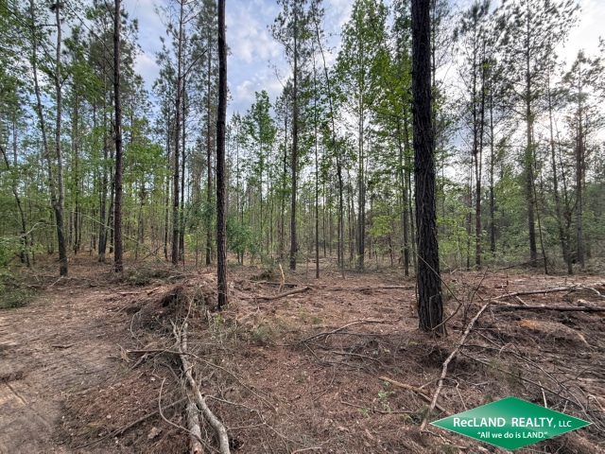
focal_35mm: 14
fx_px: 245
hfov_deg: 102.1
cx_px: 302
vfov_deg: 85.7
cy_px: 227
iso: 64
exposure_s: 1/304
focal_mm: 2.22
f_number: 2.2
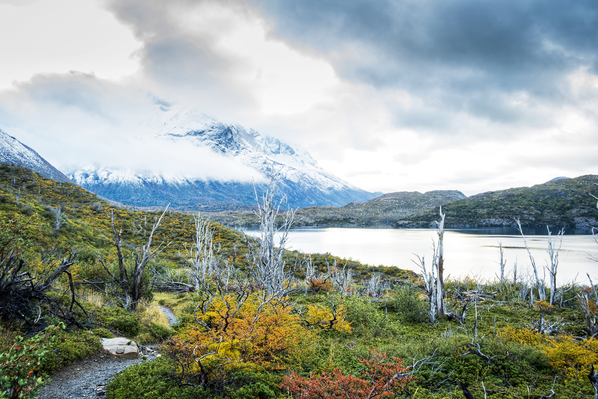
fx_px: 523
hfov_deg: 59.5
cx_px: 299
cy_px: 200
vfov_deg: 41.7
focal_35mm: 32
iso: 720
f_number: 11
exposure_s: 1/30
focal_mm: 21
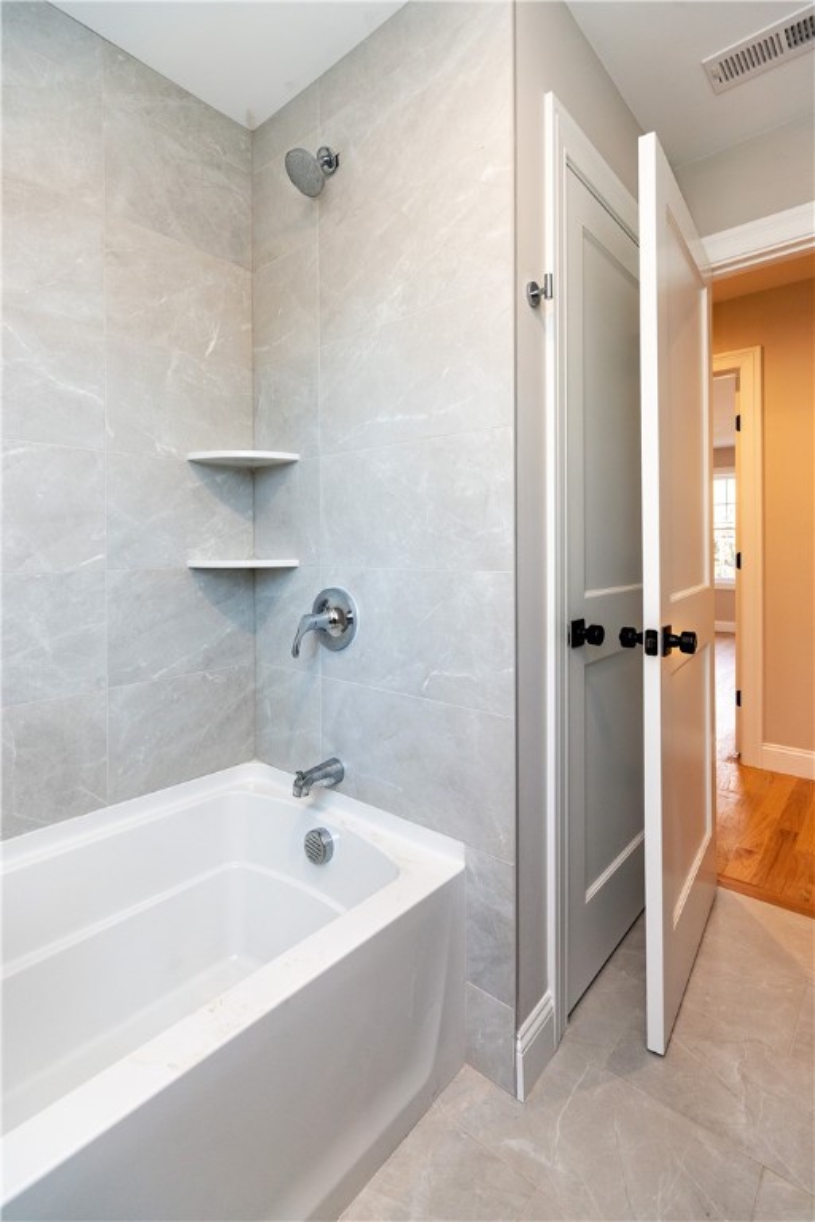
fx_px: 543
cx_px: 408
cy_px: 611
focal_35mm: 16
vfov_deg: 96.7
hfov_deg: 73.7
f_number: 6.3
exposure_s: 1/20
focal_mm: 16
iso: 320
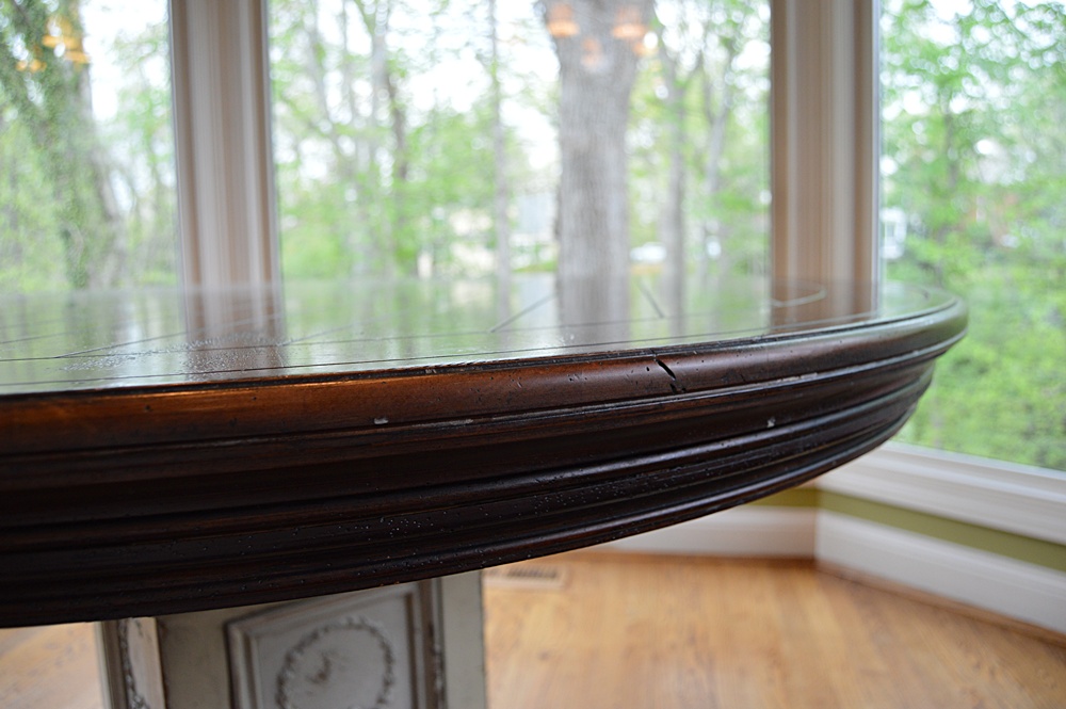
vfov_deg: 47.9
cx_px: 533
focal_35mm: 27
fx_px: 799
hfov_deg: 67.4
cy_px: 354
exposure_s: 1/60
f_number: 3.5
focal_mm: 18
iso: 450
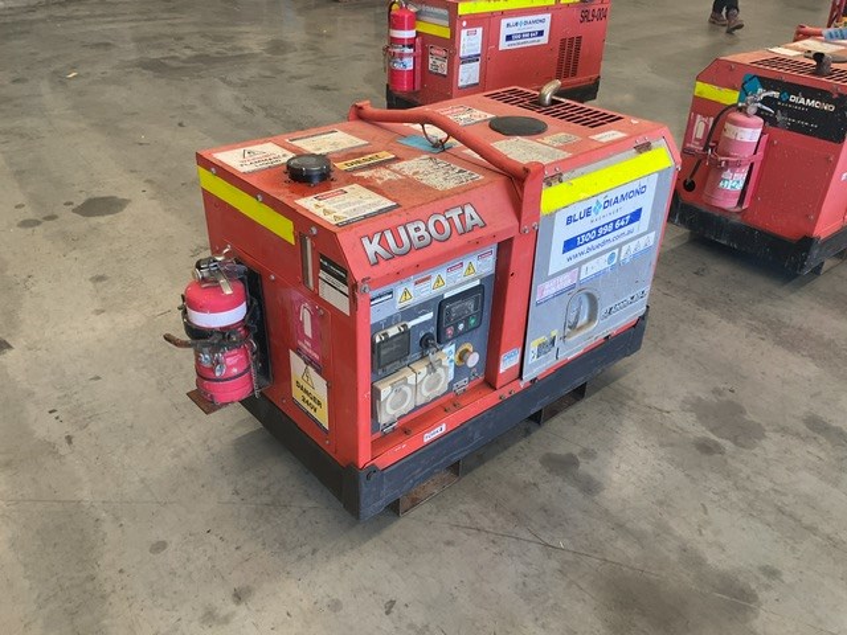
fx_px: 710
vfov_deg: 48.2
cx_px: 424
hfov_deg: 61.7
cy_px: 318
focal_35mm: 29
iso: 50
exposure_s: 1/100
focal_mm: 3
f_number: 1.8
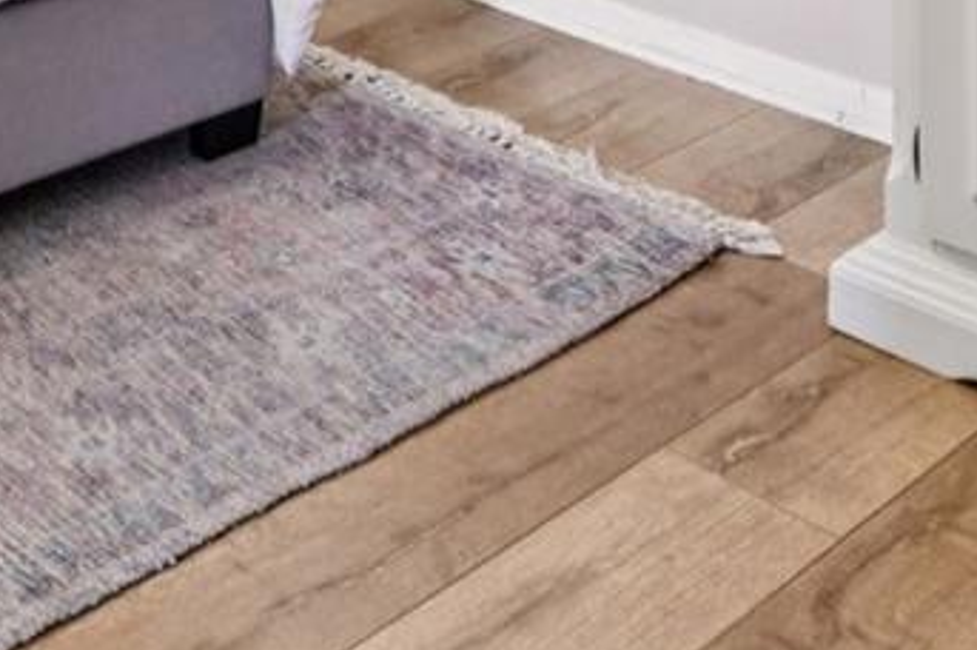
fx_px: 1898
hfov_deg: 26.8
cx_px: -66
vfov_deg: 15.3
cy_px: -673
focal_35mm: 70
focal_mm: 15
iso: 400
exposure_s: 1/5
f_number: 8
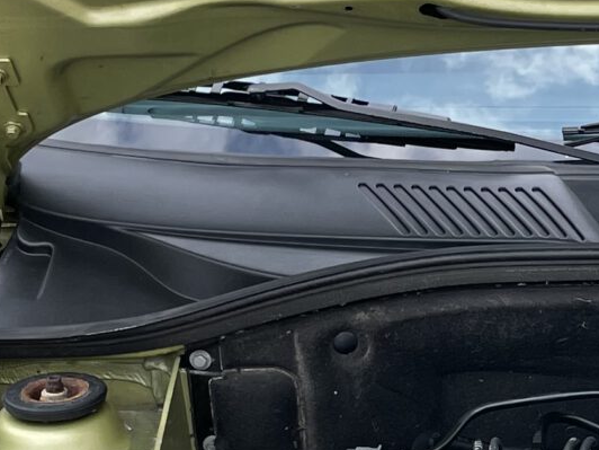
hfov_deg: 15.2
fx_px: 2163
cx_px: 731
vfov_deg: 11.9
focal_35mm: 125
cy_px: 257
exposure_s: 1/739
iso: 32
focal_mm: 4.2
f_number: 1.6
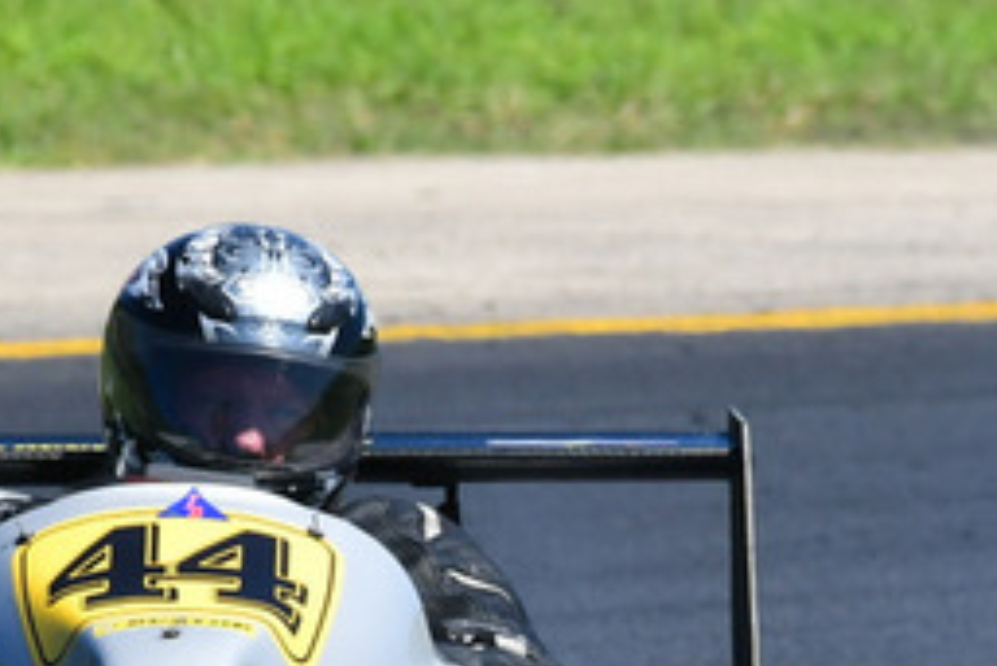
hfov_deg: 1.0
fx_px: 58521
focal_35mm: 2112
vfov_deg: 0.7
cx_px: 471
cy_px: 541
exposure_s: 1/640
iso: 500
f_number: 11
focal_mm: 450
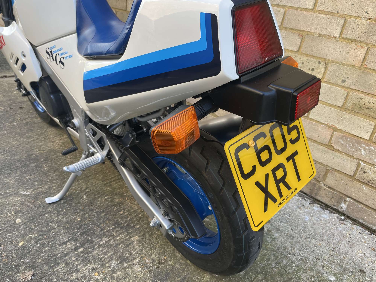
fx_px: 282
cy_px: 141
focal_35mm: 26
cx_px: 188
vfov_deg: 53.1
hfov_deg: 67.3
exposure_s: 1/166
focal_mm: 4.2
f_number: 1.6
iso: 32
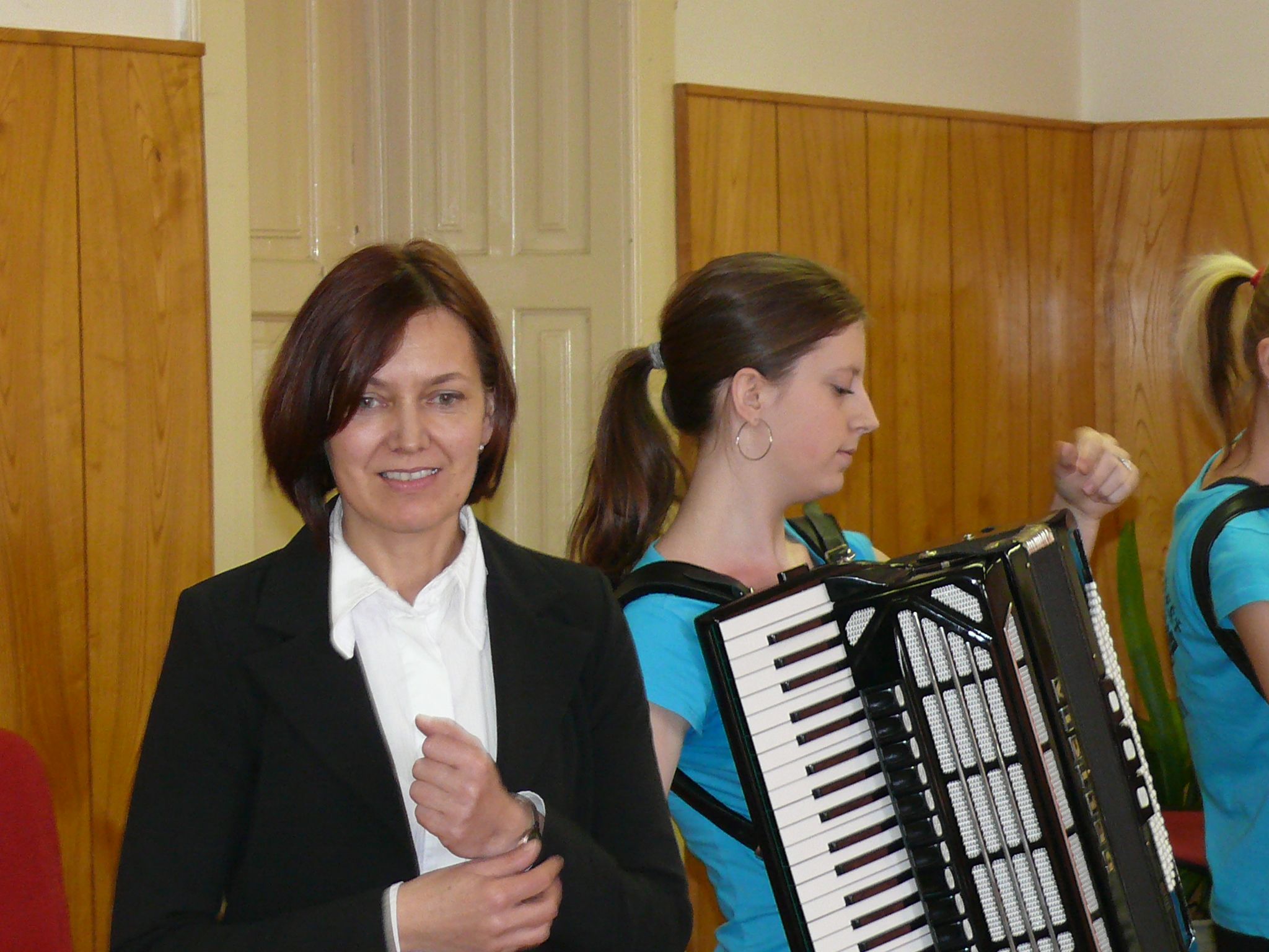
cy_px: 476
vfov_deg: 10.8
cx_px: 634
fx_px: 5022
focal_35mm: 137
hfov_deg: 14.4
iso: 200
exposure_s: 1/30
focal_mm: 16.3
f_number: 3.2
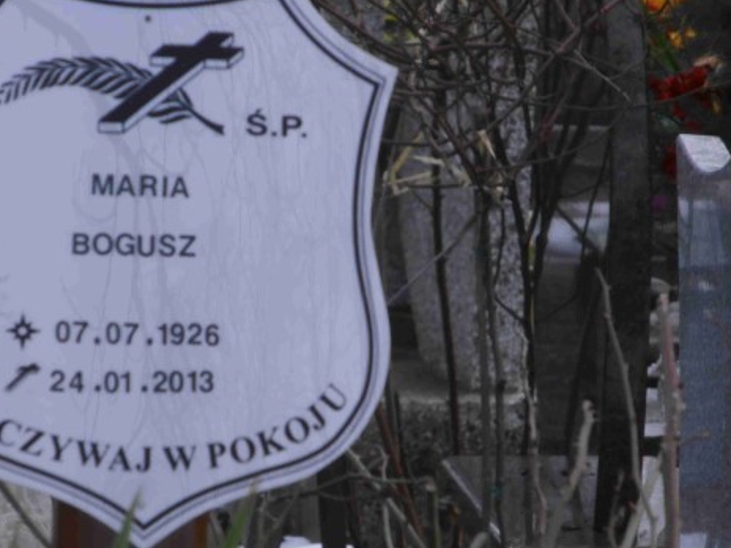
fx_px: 6990
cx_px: 257
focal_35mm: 331
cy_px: 323
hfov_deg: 6.0
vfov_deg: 4.5
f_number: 5.7
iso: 80
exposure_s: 1/200
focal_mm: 42.54
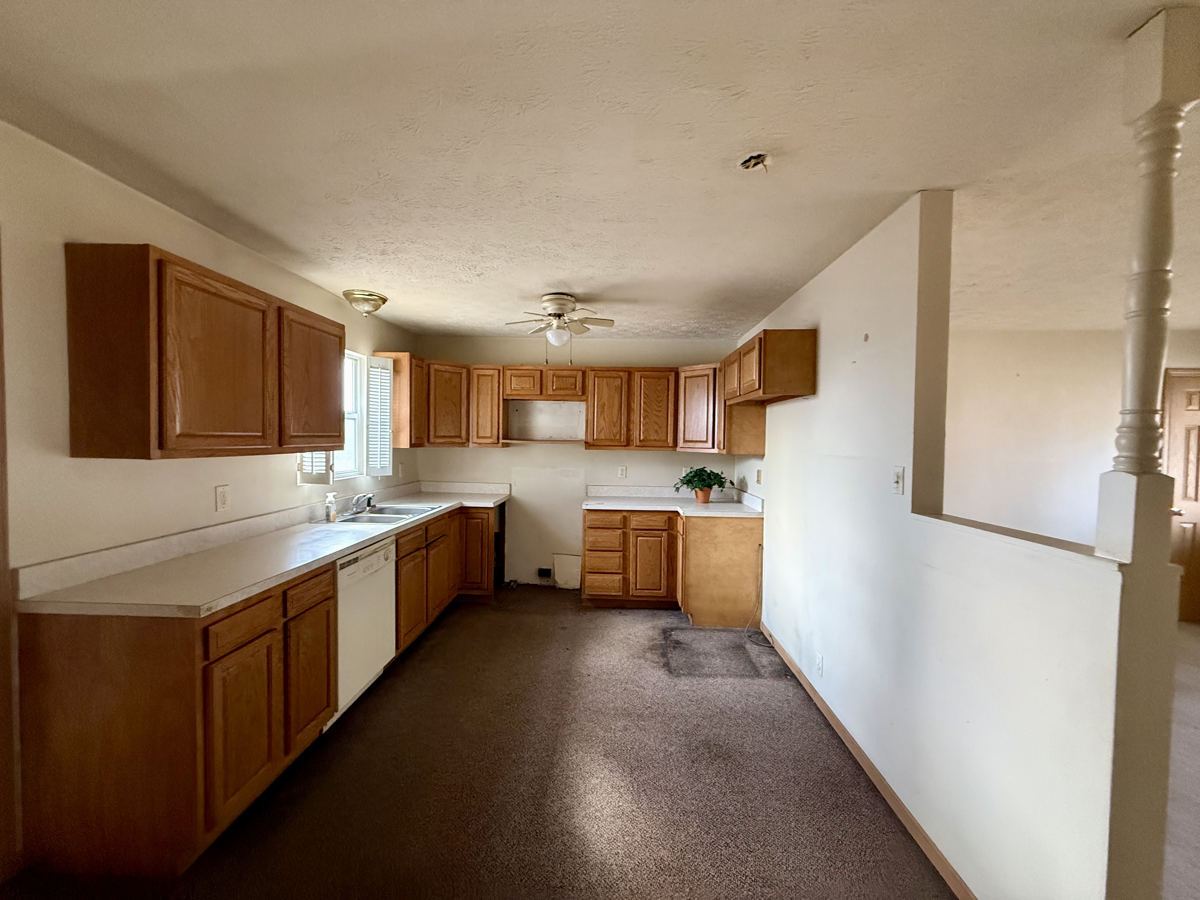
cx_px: 600
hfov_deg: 102.1
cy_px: 450
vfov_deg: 85.7
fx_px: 485
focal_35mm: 14
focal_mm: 2.22
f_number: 2.2
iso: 640
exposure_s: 1/60
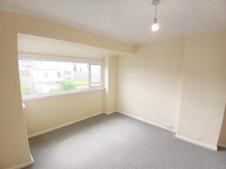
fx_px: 111
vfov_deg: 74.7
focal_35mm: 17
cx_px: 113
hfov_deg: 91.0
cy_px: 84
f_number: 2.2
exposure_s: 1/100
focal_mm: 1.4
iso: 100
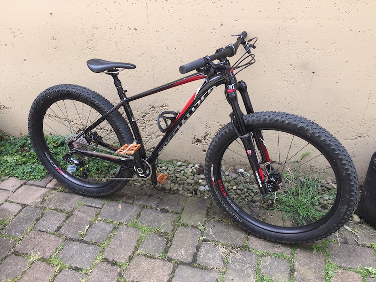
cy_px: 141
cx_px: 188
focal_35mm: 29
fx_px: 315
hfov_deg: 61.7
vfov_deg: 48.2
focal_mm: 4.15
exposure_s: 1/227
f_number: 2.2
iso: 32
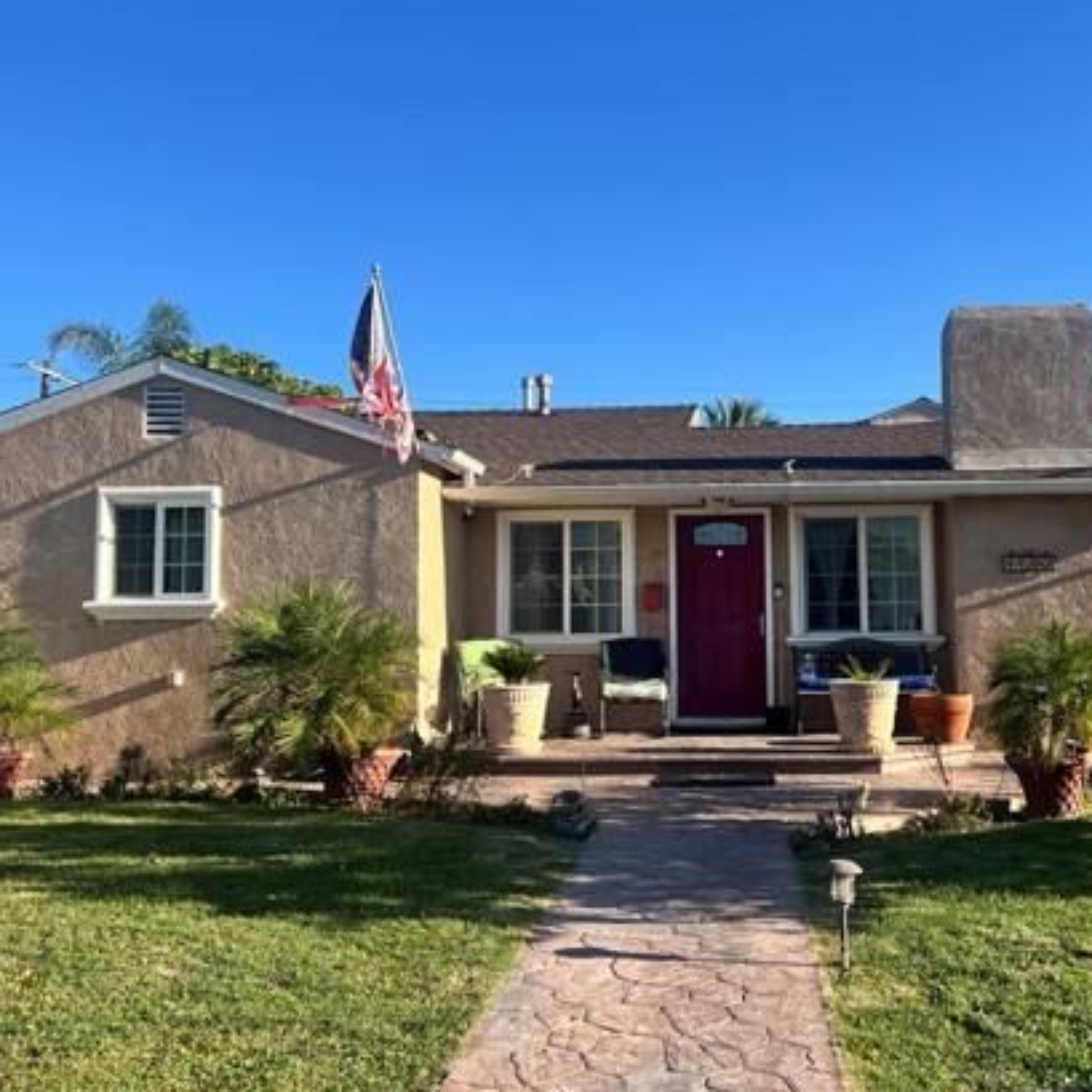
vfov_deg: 46.0
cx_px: 681
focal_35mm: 36
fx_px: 1285
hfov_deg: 45.7
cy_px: 523
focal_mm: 5.7
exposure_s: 1/2299
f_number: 1.5
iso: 50
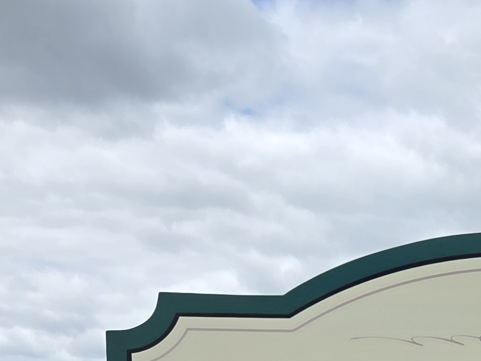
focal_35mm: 90
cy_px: 676
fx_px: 1251
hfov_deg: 21.1
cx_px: 474
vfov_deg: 14.3
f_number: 1.8
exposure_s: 1/4365
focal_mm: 5.4
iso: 80
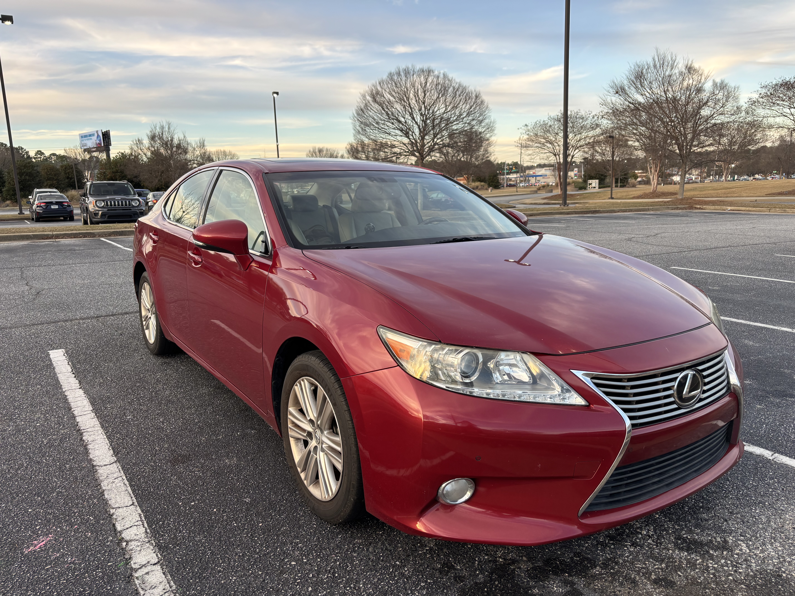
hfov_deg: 67.3
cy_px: 298
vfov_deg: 53.1
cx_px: 398
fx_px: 597
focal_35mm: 26
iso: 50
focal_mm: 5.96
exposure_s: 1/275
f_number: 1.6
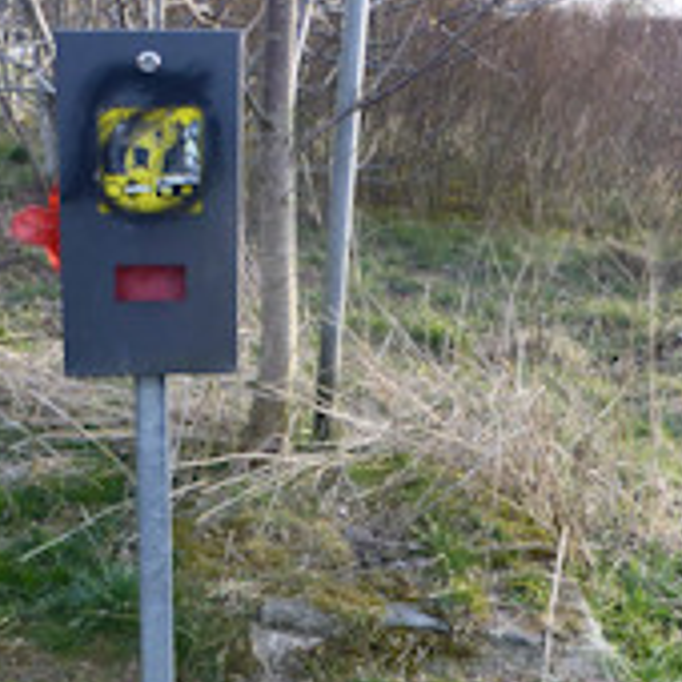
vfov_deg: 33.6
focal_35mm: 50
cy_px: 477
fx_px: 1115
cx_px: 96
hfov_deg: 32.7
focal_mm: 4.3
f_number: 3.3
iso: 200
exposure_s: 1/200
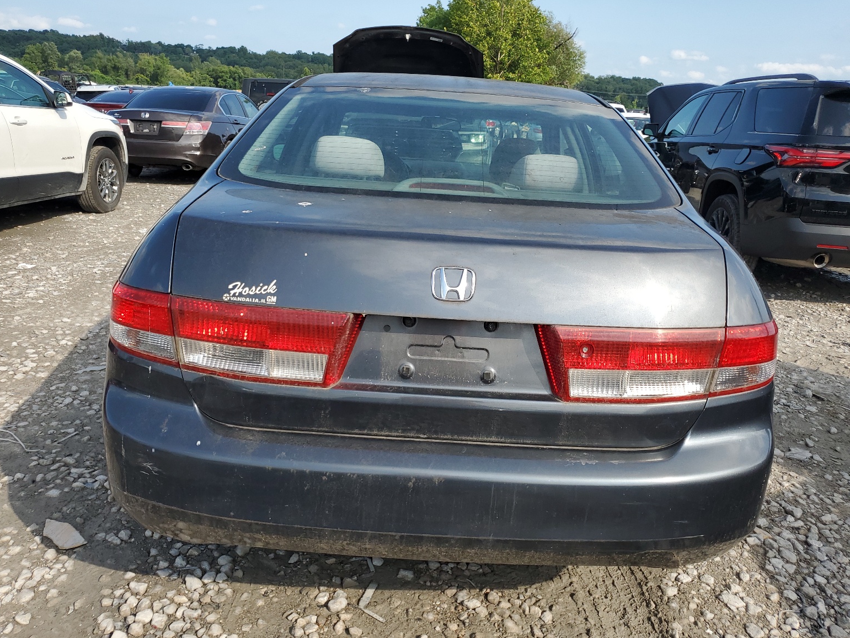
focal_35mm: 27
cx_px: 435
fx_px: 663
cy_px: 315
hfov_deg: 65.3
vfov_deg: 51.4
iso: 50
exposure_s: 1/2000
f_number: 1.5
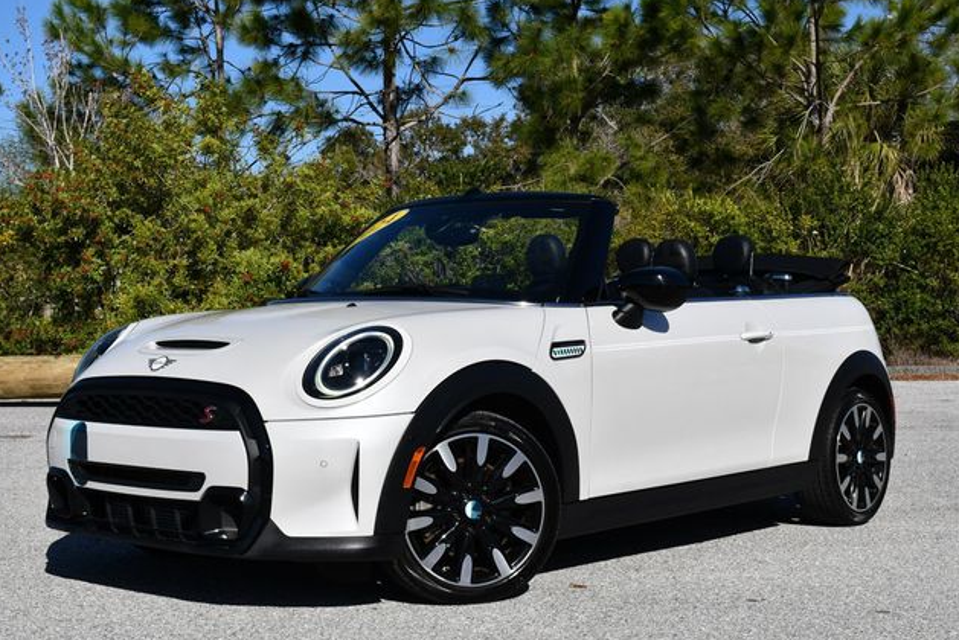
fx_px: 1519
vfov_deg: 23.8
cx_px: 473
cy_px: 318
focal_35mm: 57
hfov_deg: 35.0
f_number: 10
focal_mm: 28
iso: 100
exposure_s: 1/400
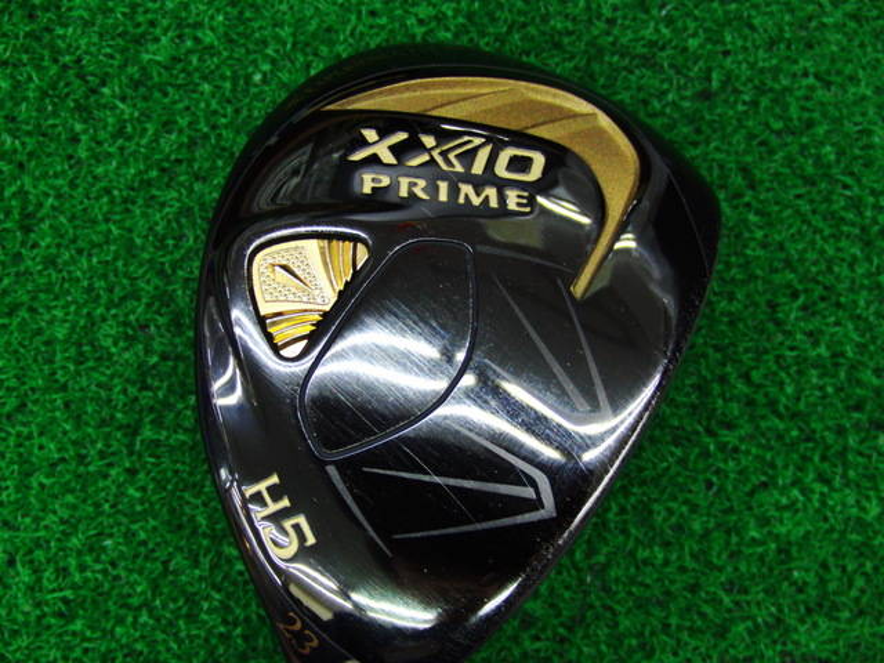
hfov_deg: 50.1
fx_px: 945
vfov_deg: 38.7
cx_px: 442
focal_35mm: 37
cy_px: 332
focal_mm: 6.42
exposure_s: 1/80
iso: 400
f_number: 3.6
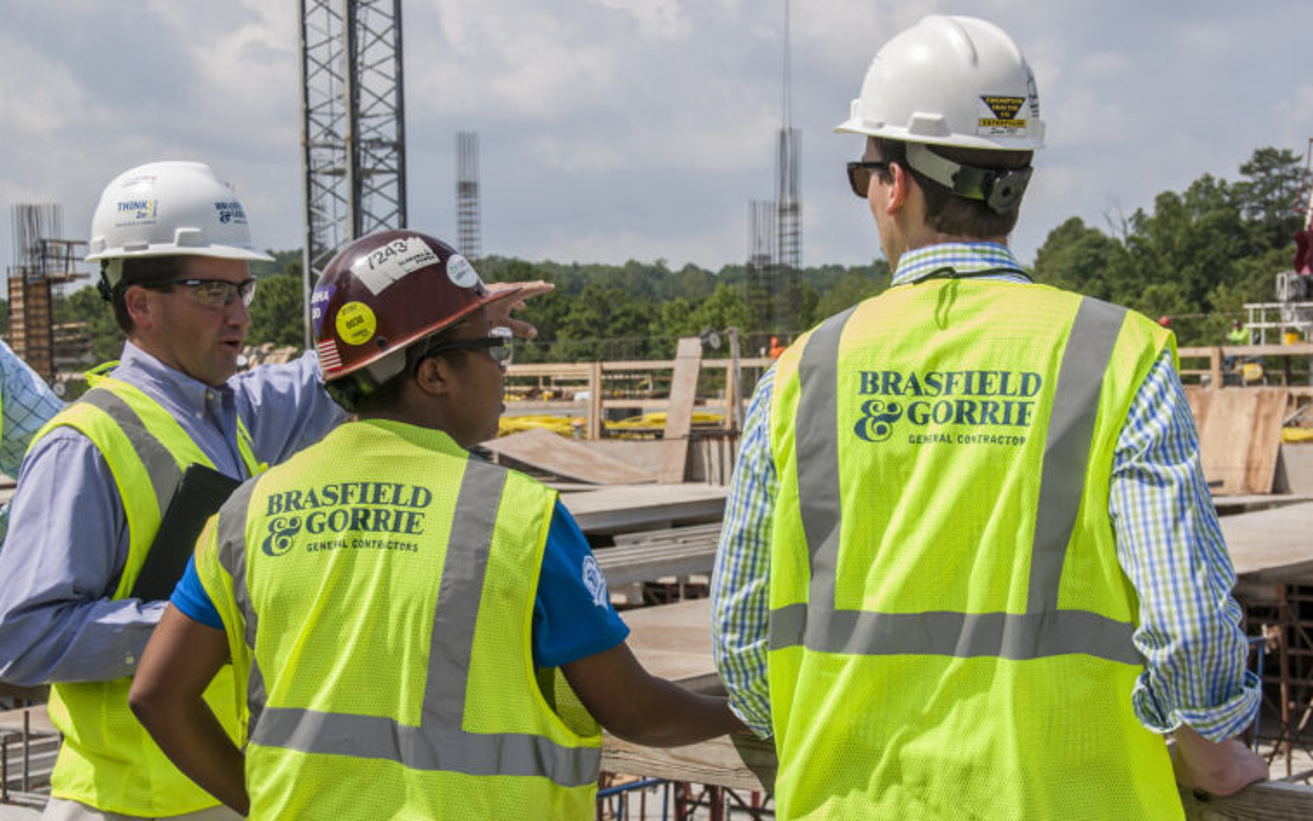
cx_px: 653
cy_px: 431
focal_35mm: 62
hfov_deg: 33.0
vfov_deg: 21.0
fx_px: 2219
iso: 100
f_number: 9
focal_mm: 40
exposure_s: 1/320
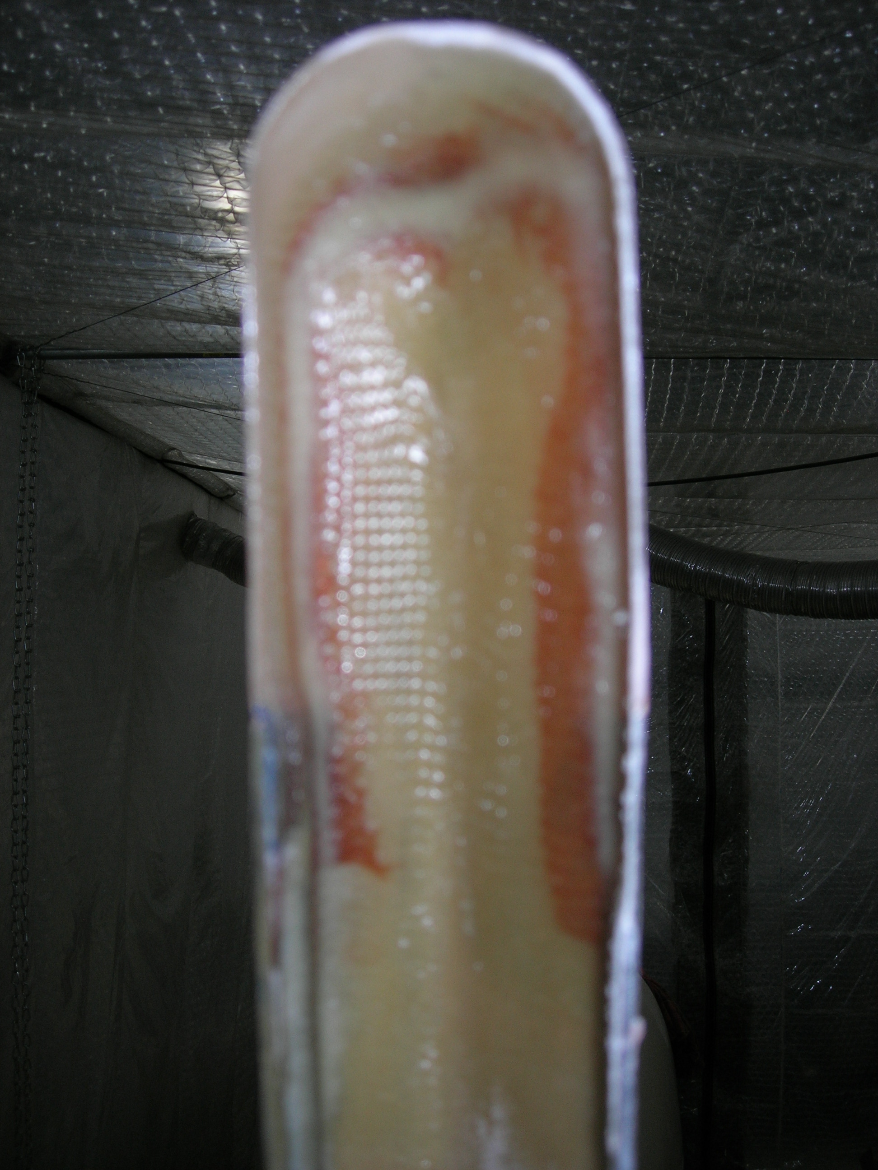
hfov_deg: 37.7
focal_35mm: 38
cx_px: 439
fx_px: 1285
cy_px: 585
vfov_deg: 49.0
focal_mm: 7.8
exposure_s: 1/60.1
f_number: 2.8
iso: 64
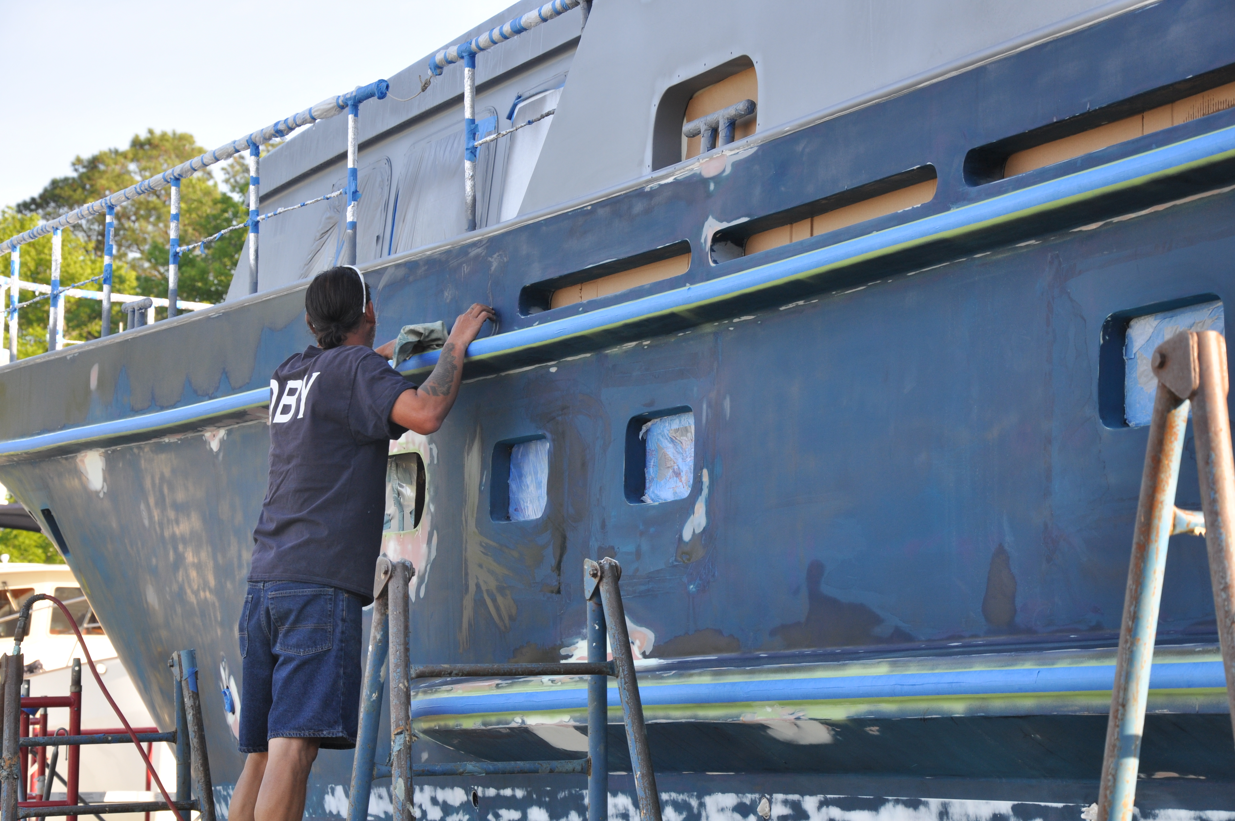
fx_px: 3598
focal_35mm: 105
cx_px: 618
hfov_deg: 19.5
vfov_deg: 13.0
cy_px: 410
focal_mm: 70
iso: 220
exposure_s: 1/125
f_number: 8
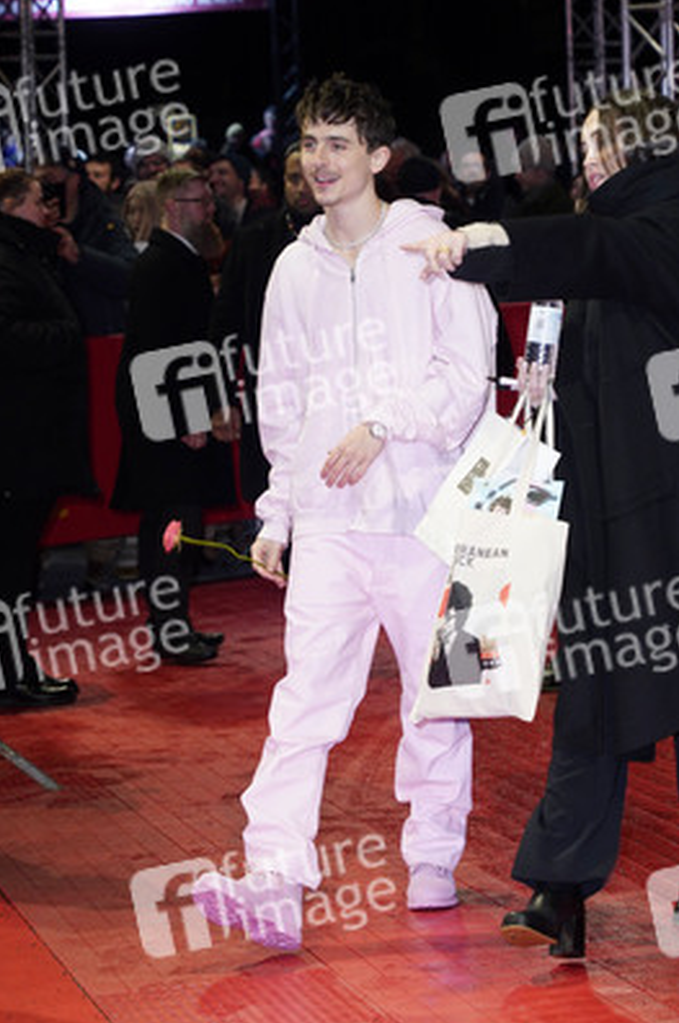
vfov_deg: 22.2
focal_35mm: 92
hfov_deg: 14.8
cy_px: 509
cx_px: 338
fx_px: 2609
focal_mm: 91
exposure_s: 1/160
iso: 800
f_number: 5.6
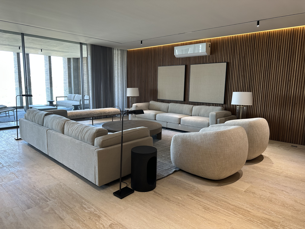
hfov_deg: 71.6
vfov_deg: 56.8
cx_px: 152
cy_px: 114
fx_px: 211
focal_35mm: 24
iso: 160
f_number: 1.78
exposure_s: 1/120
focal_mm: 6.86
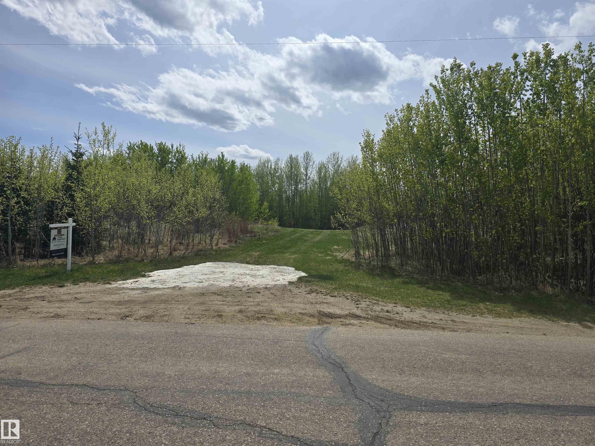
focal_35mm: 23
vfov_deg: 58.9
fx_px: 395
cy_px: 223
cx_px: 298
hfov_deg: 73.9
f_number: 1.7
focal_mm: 6.3
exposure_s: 1/1814
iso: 12
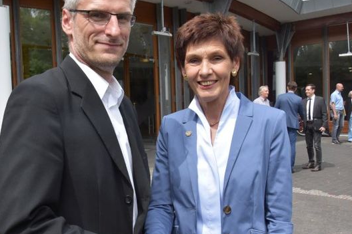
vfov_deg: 30.0
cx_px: 142
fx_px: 437
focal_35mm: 45
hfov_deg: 43.7
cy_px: 143
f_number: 11
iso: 800
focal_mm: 21
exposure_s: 1/500
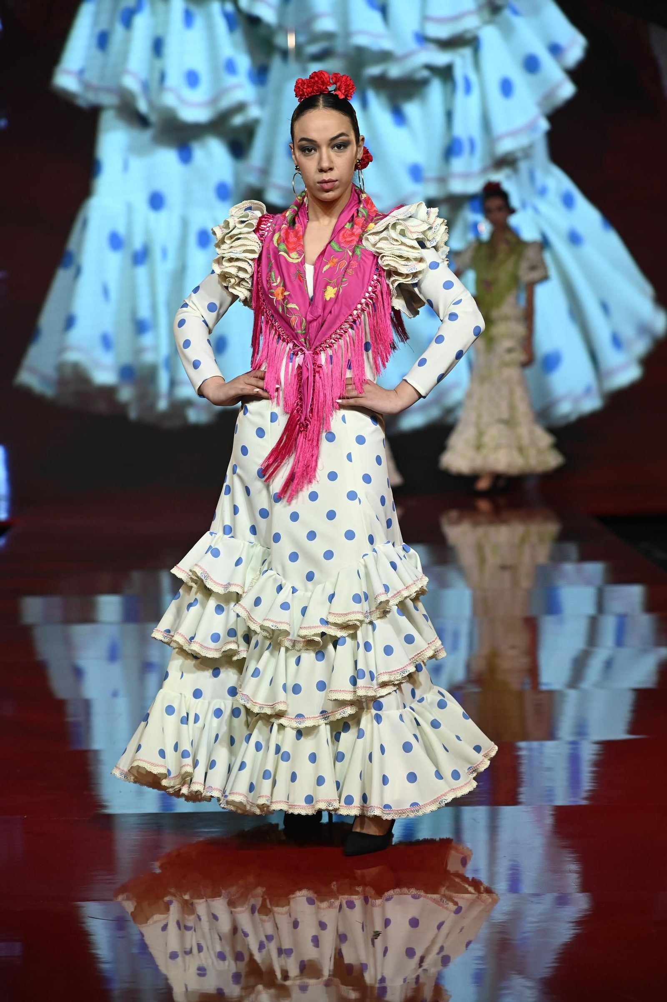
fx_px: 2922
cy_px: 501
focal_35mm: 105
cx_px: 334
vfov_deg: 19.5
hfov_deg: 13.0
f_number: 4
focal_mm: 105
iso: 1000
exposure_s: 1/400
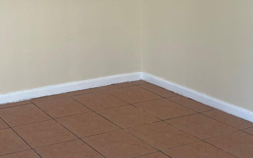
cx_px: -4
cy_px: -44
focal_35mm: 61
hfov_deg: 30.9
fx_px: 421
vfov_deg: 19.7
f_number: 1.6
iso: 40
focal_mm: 5.1
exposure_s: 1/122
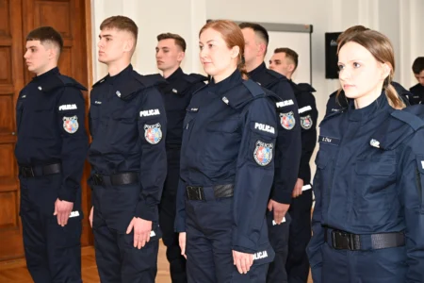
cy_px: 142
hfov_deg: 32.4
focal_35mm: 62
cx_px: 212
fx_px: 730
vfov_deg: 21.9
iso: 1600
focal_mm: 62
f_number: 6.3
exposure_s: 1/60
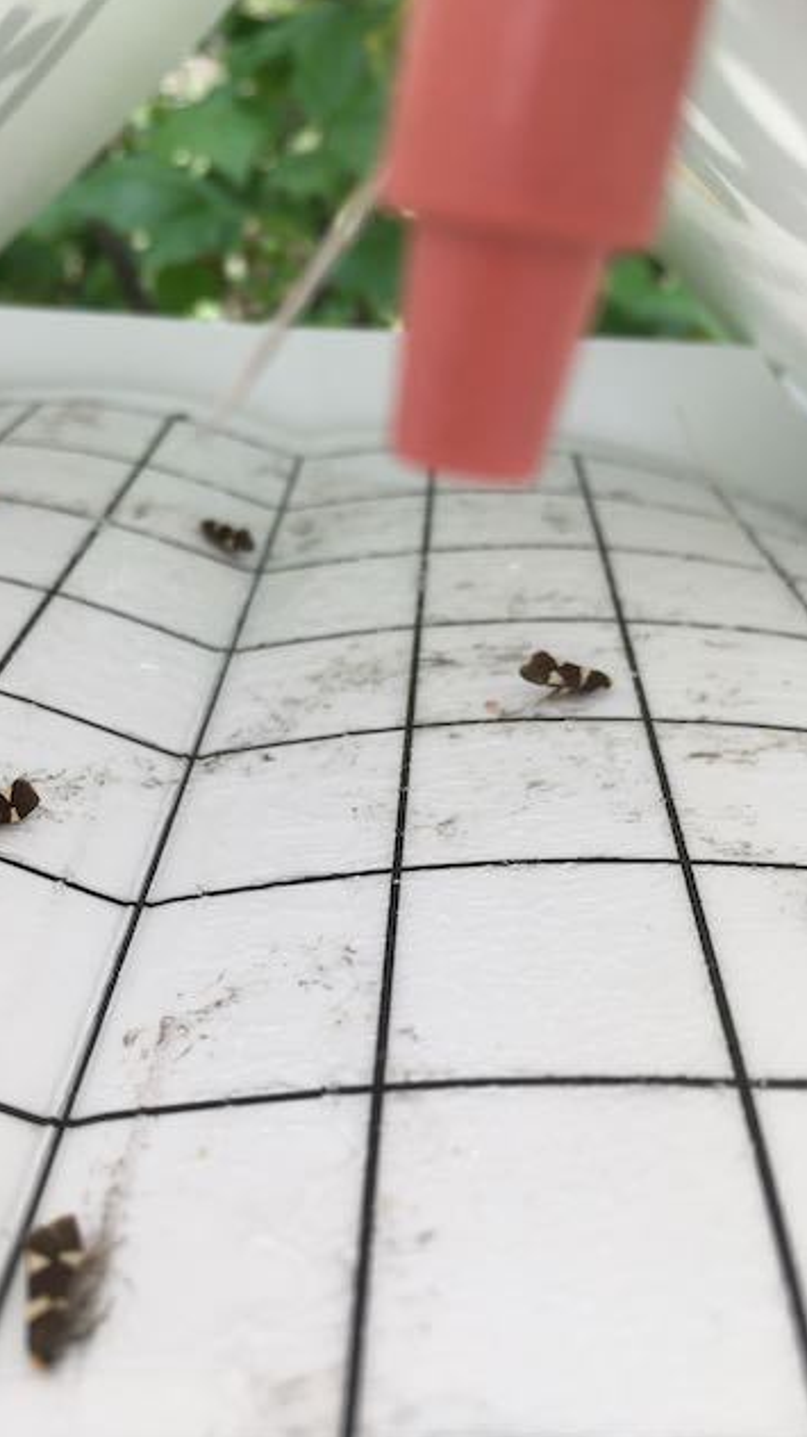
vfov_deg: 61.0
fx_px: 1219
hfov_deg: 36.3
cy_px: 714
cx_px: 268
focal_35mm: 32
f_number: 2.2
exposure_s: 1/153
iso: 25
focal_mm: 4.15
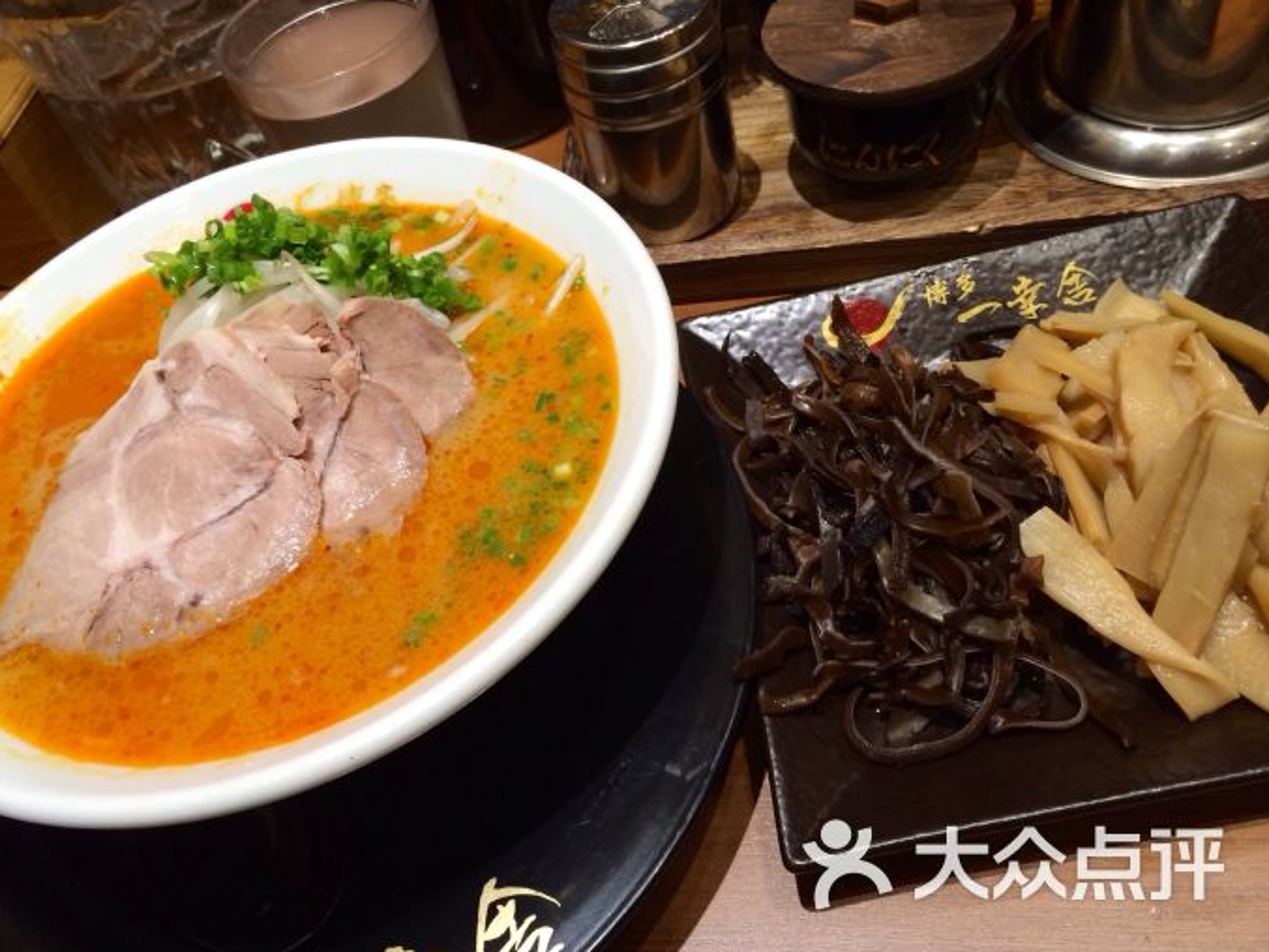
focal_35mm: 31
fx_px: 1137
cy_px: 469
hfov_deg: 58.3
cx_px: 617
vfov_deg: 45.5
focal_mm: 4.12
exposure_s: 1/30
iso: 64
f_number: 2.2
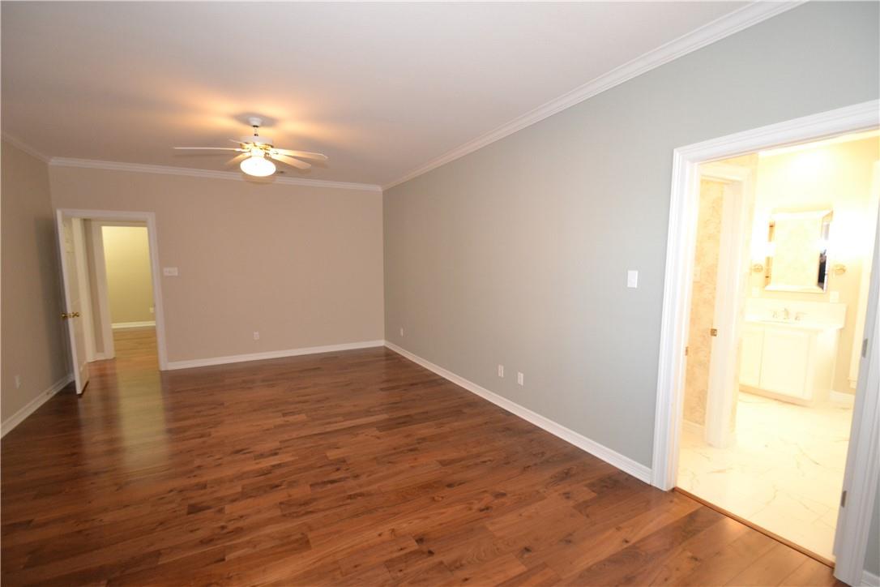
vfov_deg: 77.3
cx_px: 440
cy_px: 294
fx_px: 367
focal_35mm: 15
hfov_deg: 100.4
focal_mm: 10
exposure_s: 1/60
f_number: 3.5
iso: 1400
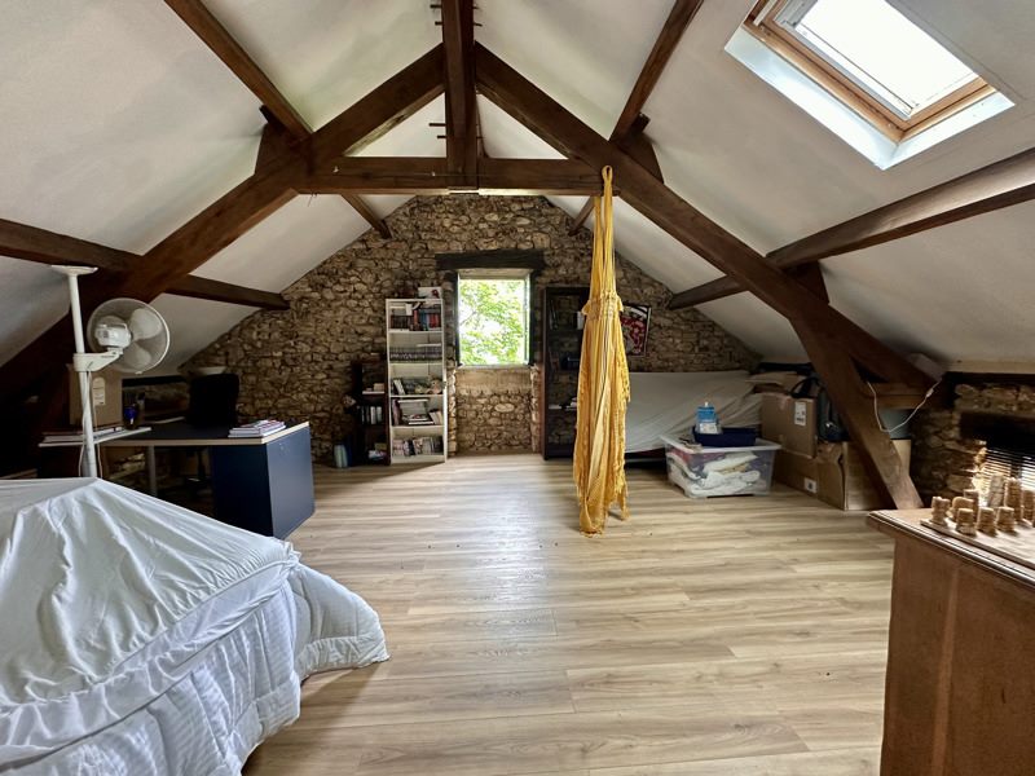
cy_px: 388
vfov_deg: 85.7
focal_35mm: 14
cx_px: 518
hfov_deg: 102.1
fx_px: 419
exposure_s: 1/60
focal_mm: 2.22
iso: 320
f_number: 2.2
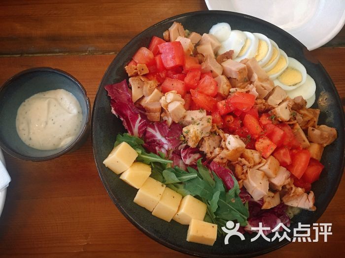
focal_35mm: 29
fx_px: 289
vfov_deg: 48.2
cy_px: 129
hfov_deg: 61.7
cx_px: 172
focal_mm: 4.15
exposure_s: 1/20
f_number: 2.2
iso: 250
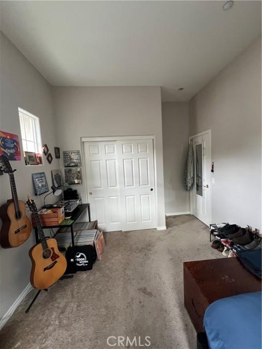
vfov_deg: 106.2
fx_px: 131
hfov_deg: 89.9
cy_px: 174
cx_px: 131
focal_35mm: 13
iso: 200
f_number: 1.8
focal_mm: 1.57
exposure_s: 1/99
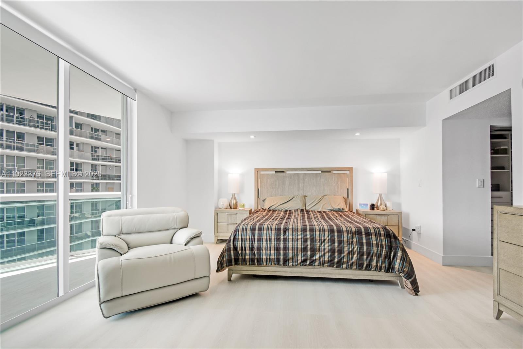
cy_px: 174
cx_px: 262
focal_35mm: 15
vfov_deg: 77.3
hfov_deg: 100.4
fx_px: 218
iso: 250
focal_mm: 10
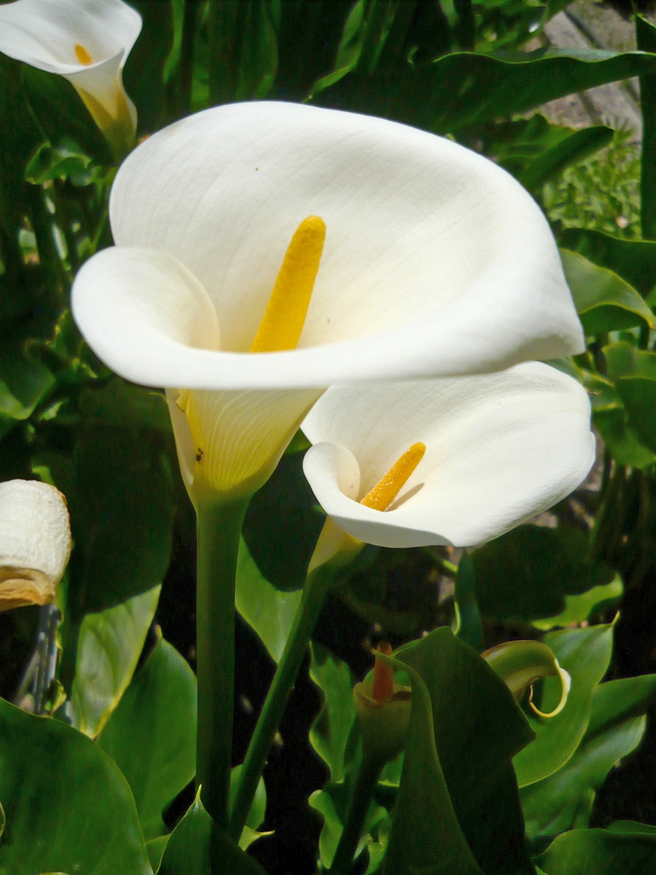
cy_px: 438
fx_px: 834
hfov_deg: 42.9
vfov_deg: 55.4
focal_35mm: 33
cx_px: 328
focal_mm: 5.5
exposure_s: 1/1000
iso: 100
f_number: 8
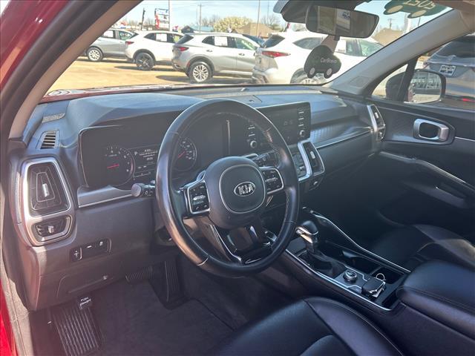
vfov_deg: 53.1
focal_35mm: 26
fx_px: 357
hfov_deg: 67.3
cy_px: 178
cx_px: 238
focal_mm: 5.7
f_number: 1.5
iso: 50
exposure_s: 1/295
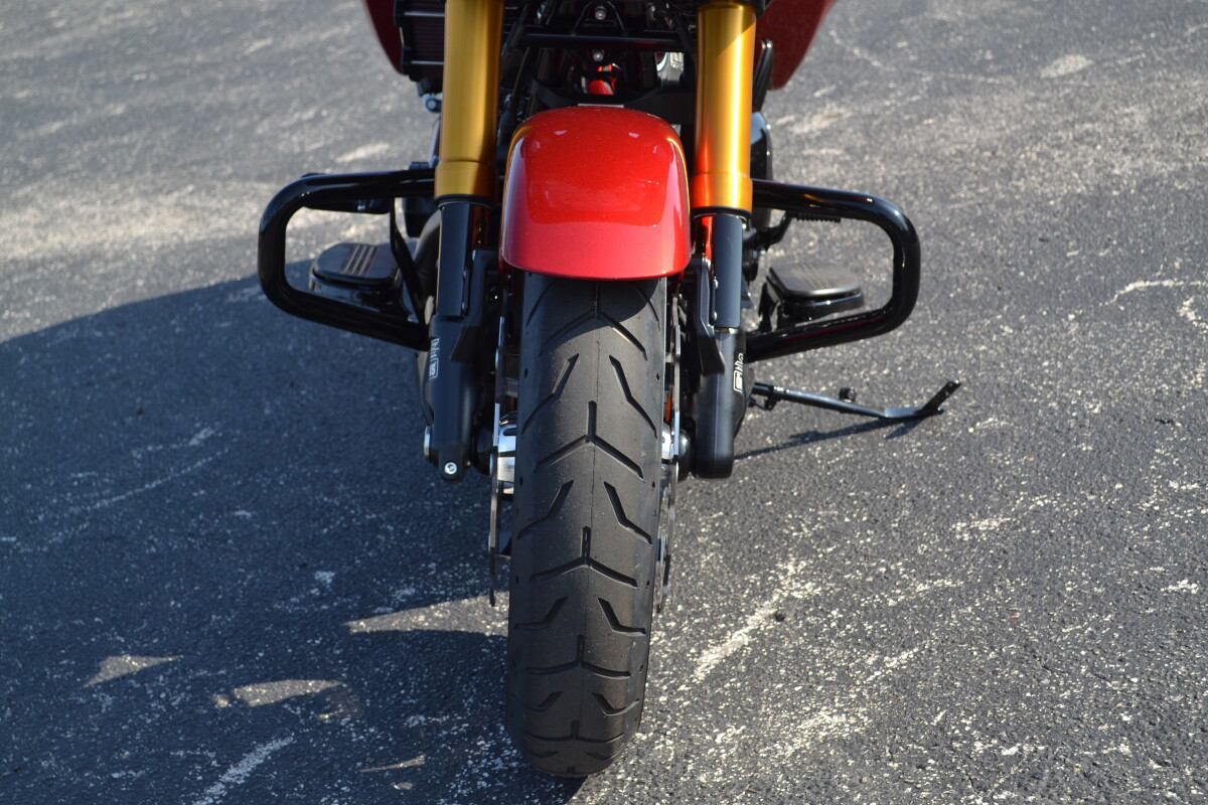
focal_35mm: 60
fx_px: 2013
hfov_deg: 33.4
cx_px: 604
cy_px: 402
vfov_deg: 22.6
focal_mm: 40
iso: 100
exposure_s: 1/160
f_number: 6.3
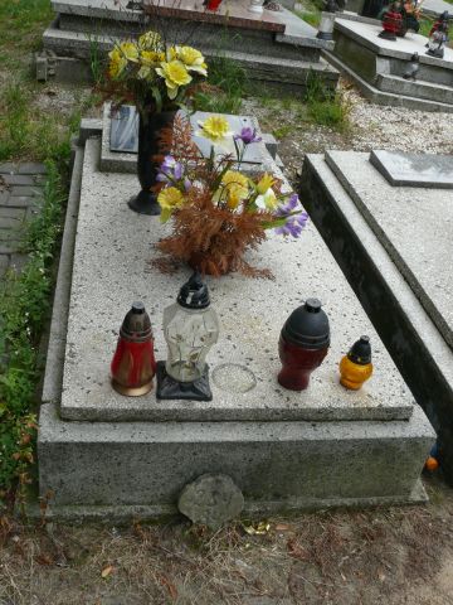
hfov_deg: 40.7
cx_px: 226
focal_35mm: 35
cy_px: 302
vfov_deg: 52.6
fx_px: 611
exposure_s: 1/200
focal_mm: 7.4
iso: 100
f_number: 5.6
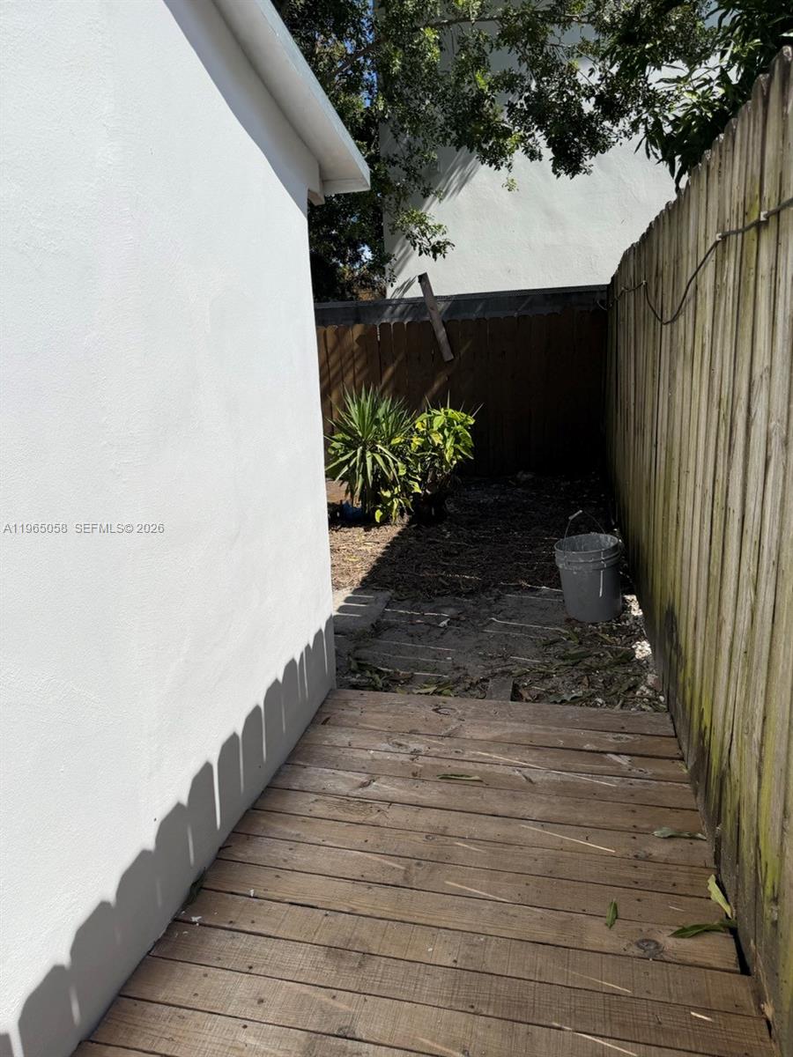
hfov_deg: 56.8
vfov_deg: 71.6
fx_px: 733
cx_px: 396
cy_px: 528
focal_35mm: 24
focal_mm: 6.76
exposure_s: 1/8130
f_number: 1.78
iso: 80
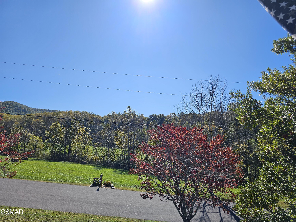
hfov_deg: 73.9
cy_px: 111
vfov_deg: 58.9
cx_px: 148
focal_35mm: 23
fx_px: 197
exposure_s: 1/1225
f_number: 1.7
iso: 10
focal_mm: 6.3
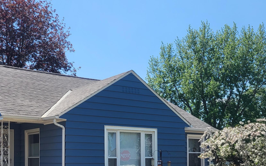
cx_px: 86
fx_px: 362
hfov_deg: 39.8
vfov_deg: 24.8
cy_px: 158
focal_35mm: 50
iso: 40
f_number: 1.8
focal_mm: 5.4
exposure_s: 1/1770
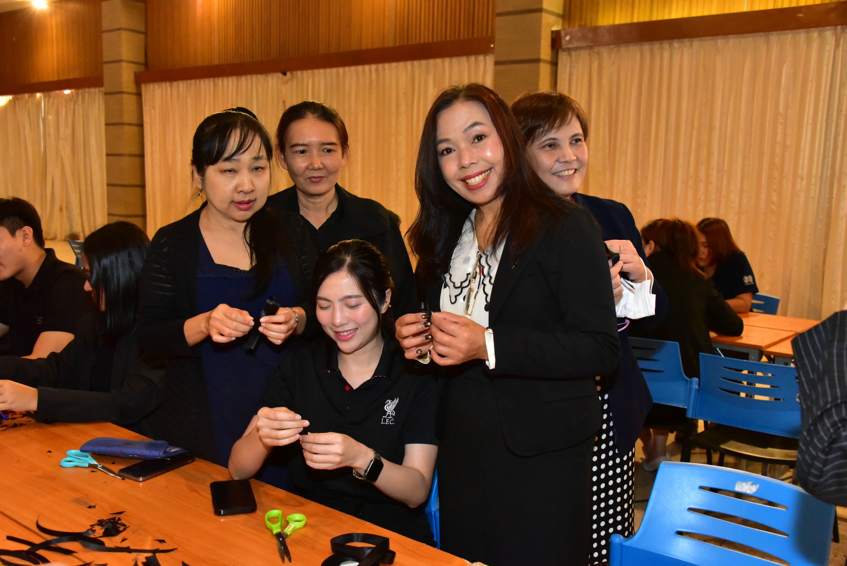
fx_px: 824
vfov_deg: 37.9
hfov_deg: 54.4
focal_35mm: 35
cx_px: 424
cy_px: 283
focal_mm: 35
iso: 8000
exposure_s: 1/100
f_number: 6.3
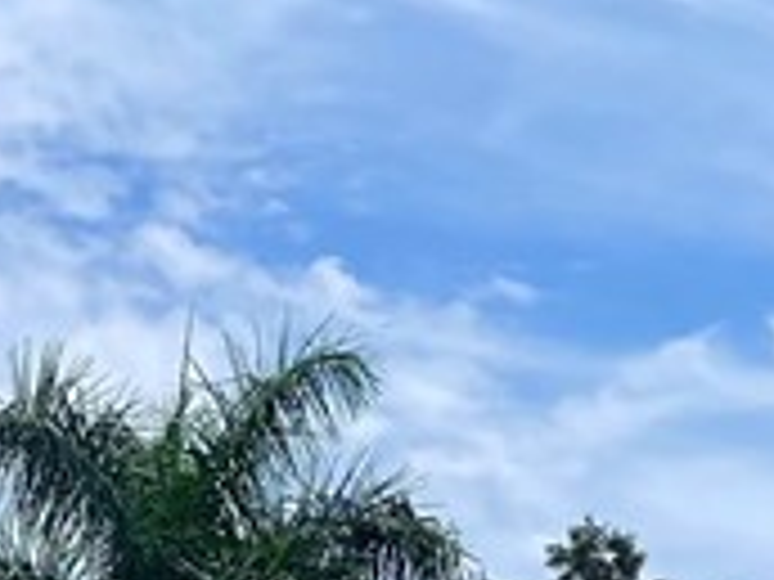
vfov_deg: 8.6
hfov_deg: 12.4
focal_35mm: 155
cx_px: -216
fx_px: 3466
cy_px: 1434
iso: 32
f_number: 1.6
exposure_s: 1/5128
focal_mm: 5.1
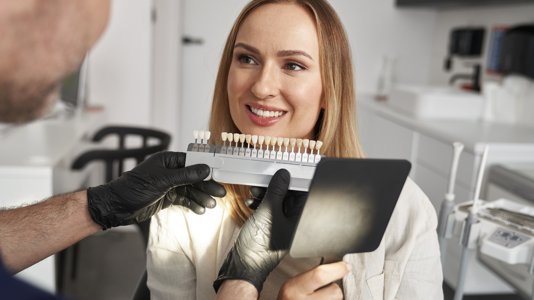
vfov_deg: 31.2
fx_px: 538
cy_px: 154
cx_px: 269
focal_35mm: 38
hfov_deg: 52.8
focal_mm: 36
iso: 400
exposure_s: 1/250
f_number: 2.8
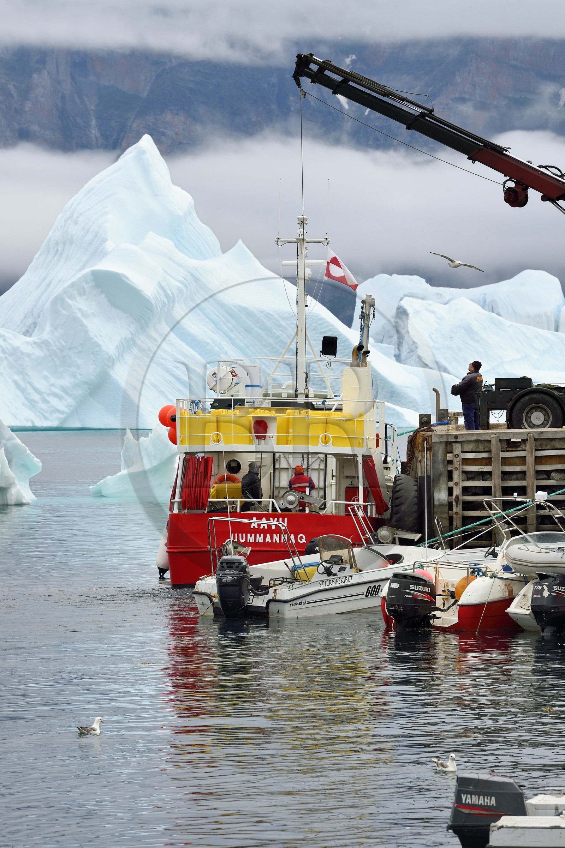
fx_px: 4359
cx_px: 282
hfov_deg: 7.4
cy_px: 424
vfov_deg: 11.1
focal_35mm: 185
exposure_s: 1/400
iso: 400
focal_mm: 185
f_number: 9
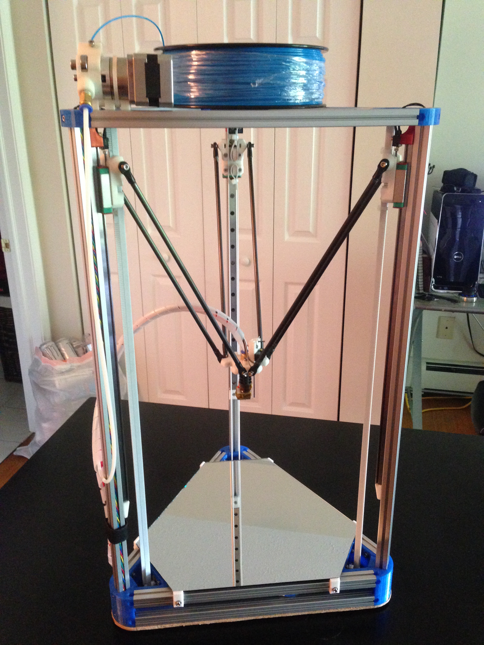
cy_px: 322
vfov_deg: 55.4
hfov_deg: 42.9
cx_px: 242
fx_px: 615
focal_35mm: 33
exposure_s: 1/20
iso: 400
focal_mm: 4.12
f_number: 2.4
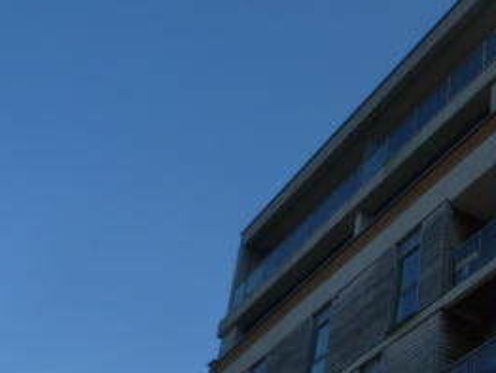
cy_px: 377
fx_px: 875
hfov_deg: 27.6
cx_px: 602
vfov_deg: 23.1
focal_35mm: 61
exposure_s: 1/400
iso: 80
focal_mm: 4.1
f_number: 4.5
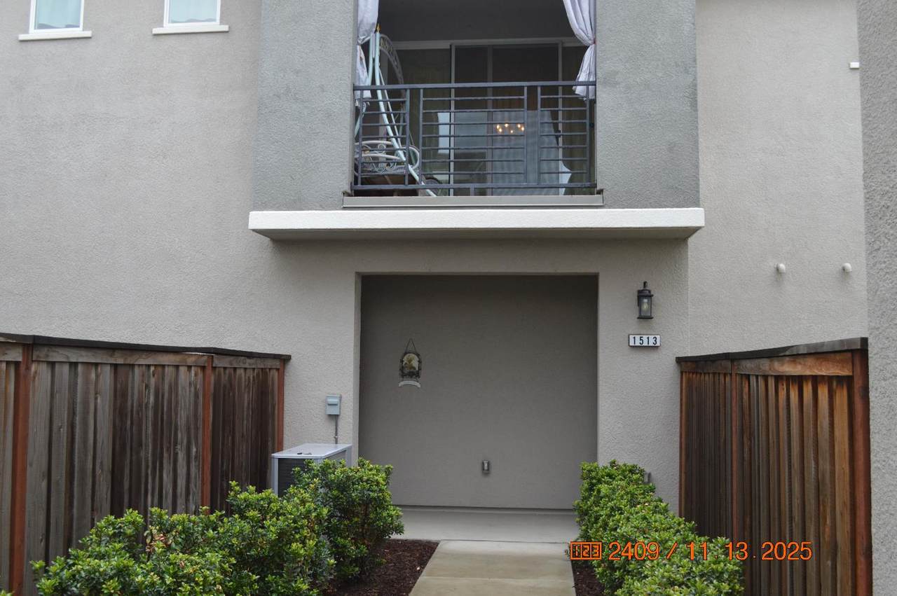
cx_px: 448
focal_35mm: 36
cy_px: 298
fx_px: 896
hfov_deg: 53.2
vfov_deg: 36.8
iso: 400
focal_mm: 24
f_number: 5.6
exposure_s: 1/125
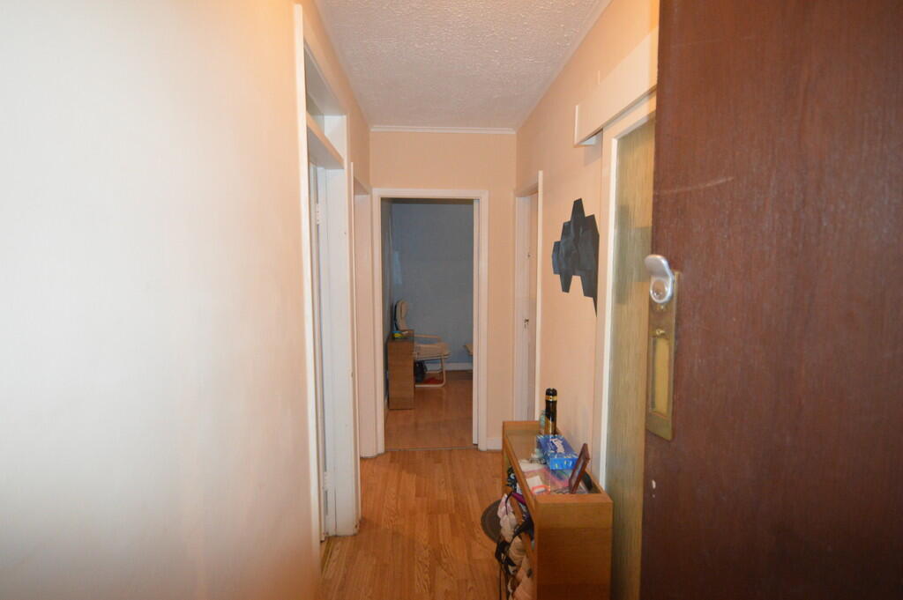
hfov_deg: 92.5
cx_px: 452
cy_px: 300
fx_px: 432
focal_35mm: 17
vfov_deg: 69.6
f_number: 4.2
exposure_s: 1/60
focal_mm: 11.5
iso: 2200
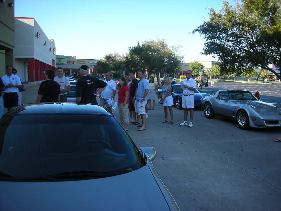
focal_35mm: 35
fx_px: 284
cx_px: 140
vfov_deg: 40.7
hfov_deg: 52.6
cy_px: 106
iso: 50
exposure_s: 1/245
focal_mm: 5.8
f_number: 3
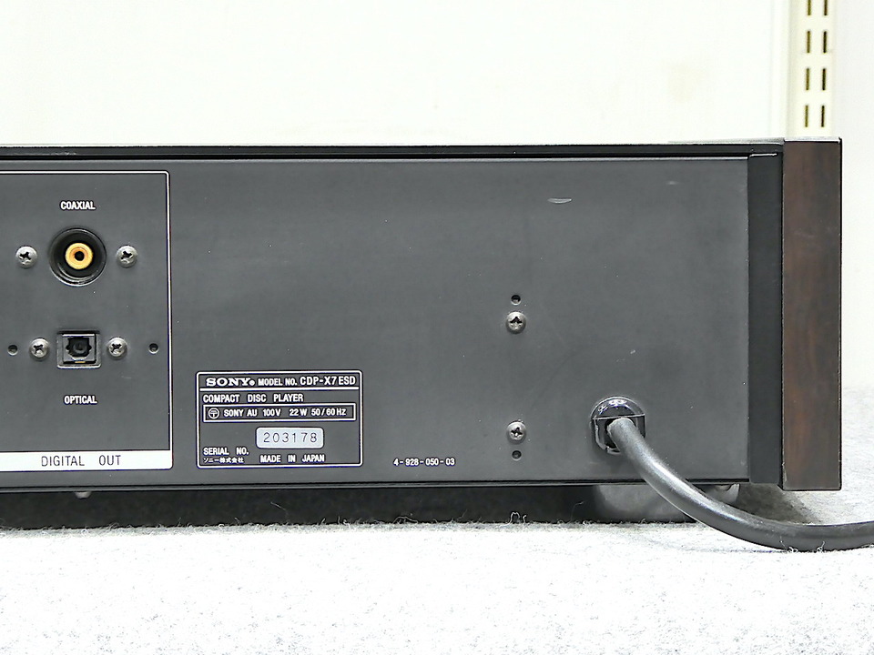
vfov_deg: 15.1
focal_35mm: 98
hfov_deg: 20.0
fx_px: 2474
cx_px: 437
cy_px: 328
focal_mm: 17.5
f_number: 6.3
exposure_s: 1/20
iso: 1600
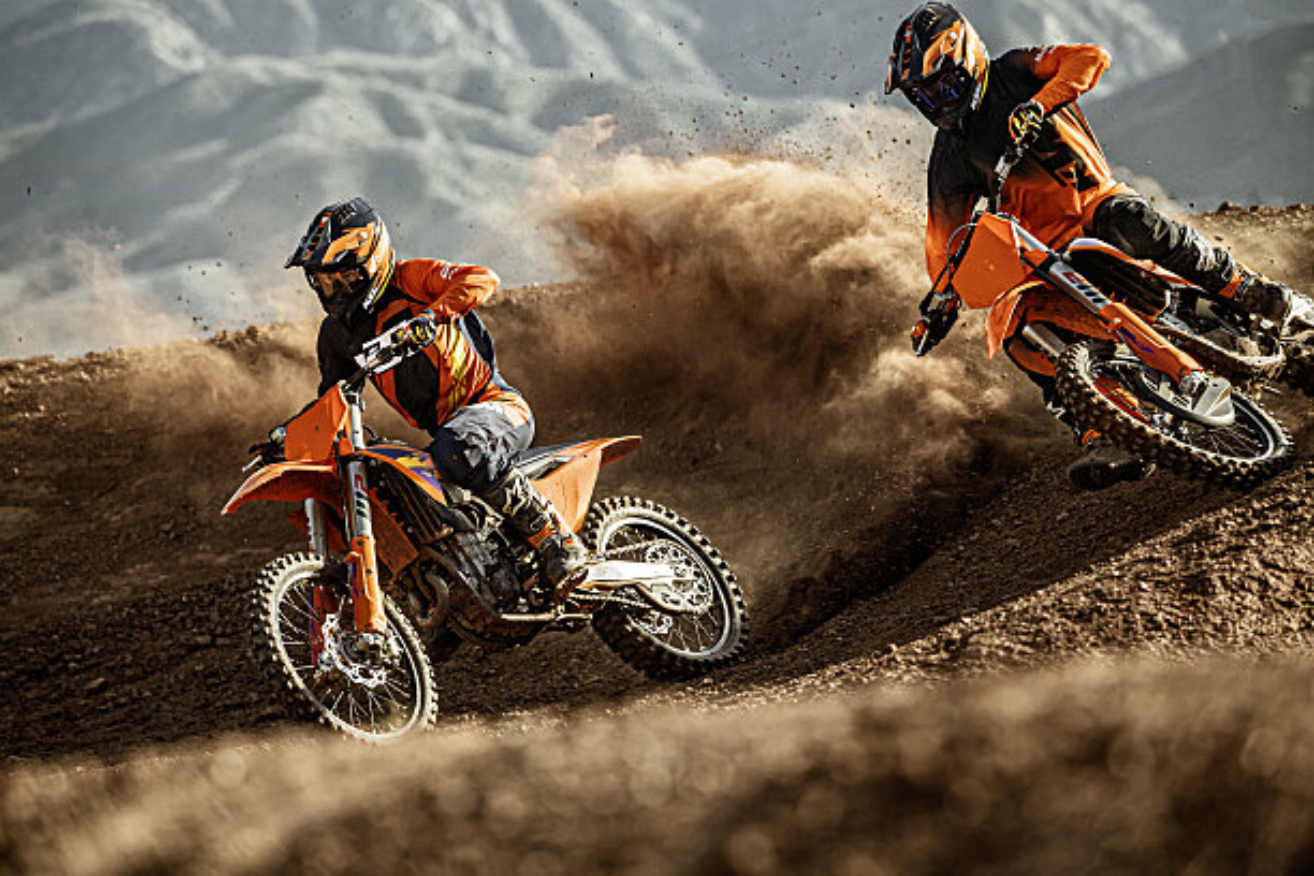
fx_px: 6205
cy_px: 438
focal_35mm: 170
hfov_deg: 12.1
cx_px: 657
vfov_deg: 8.1
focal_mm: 170
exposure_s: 1/1600
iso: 1000
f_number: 4.5
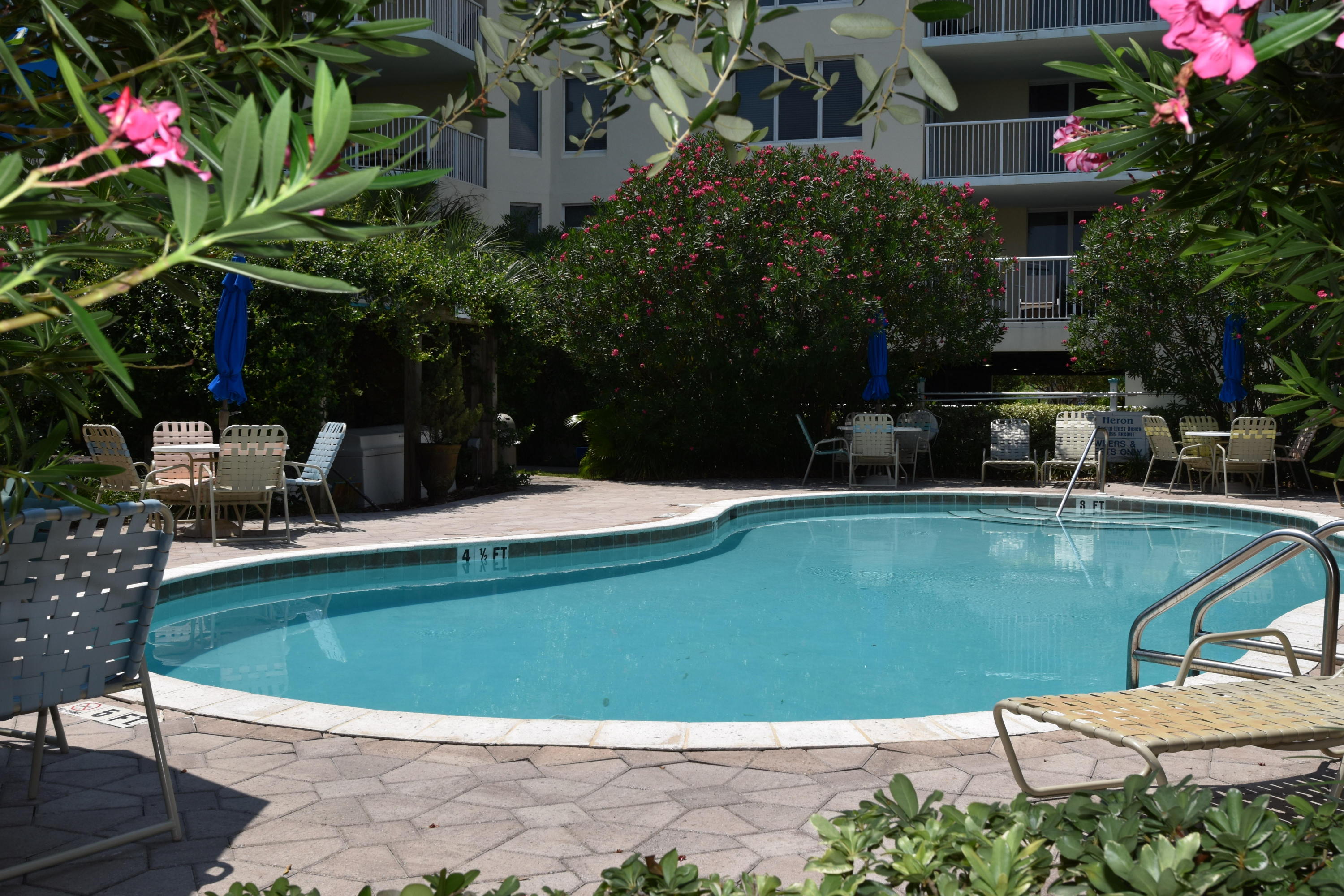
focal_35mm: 36
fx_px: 1344
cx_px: 672
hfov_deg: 53.1
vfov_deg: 36.9
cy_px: 448
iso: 100
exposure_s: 1/200
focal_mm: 24
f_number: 10
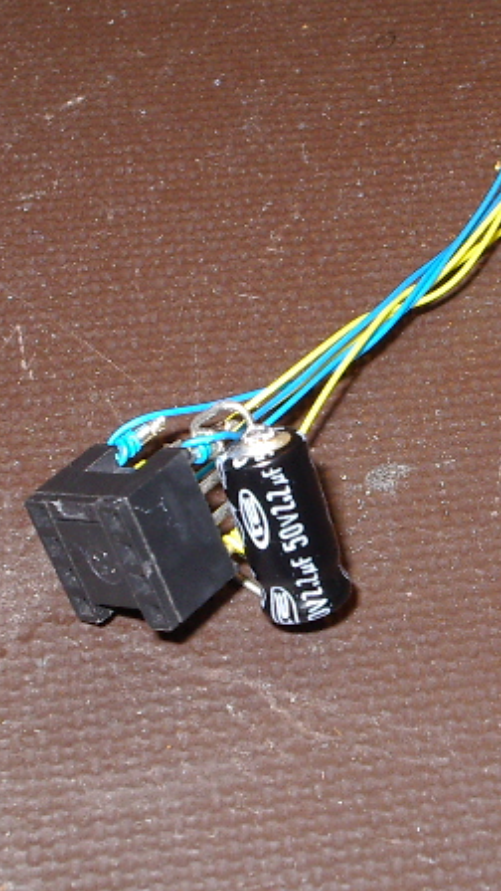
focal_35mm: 98
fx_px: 2314
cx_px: 358
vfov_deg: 21.8
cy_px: 467
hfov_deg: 12.3
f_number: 6.2
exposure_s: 1/60
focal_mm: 9.6
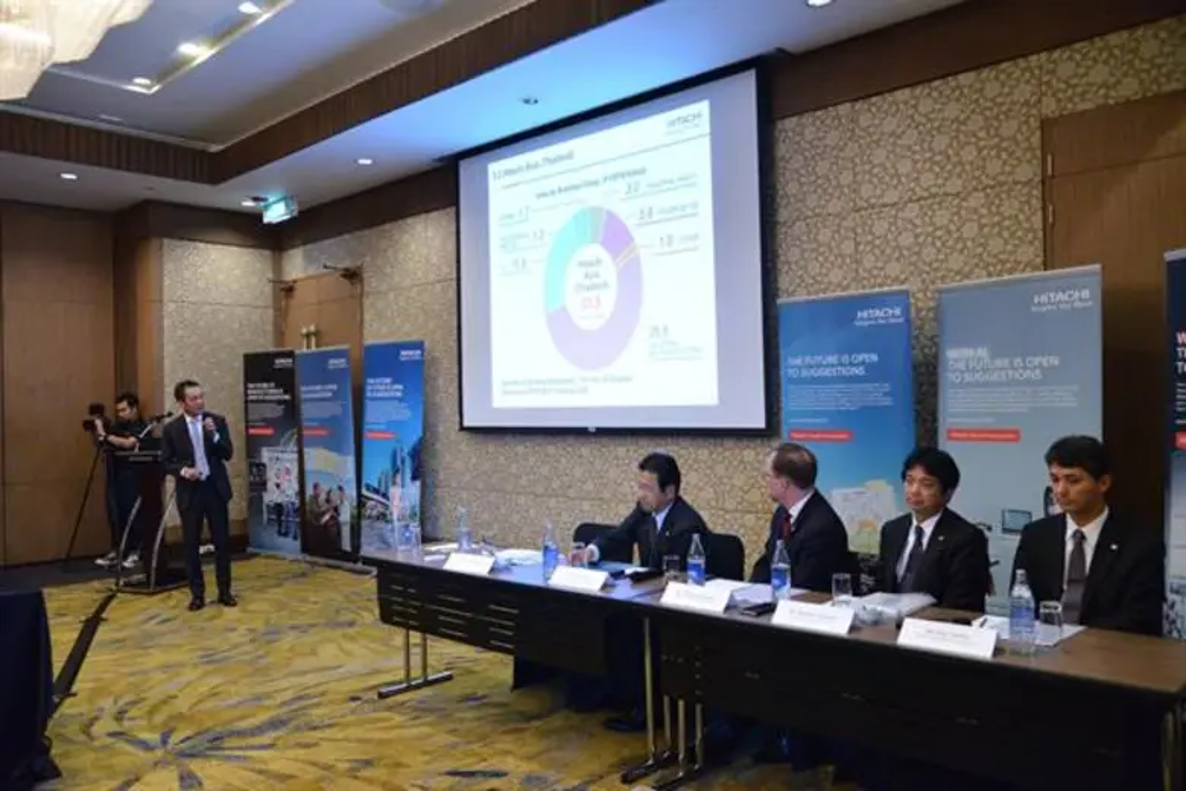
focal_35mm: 28
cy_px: 396
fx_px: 922
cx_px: 593
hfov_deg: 65.5
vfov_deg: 46.4
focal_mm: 28
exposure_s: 1/80
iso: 5000
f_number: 4
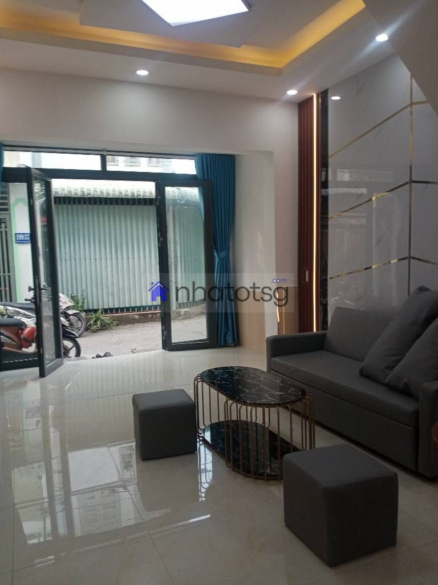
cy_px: 292
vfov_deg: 63.4
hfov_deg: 49.7
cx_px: 219
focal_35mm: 28
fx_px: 472
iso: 120
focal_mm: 4.05
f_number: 1.8
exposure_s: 1/100
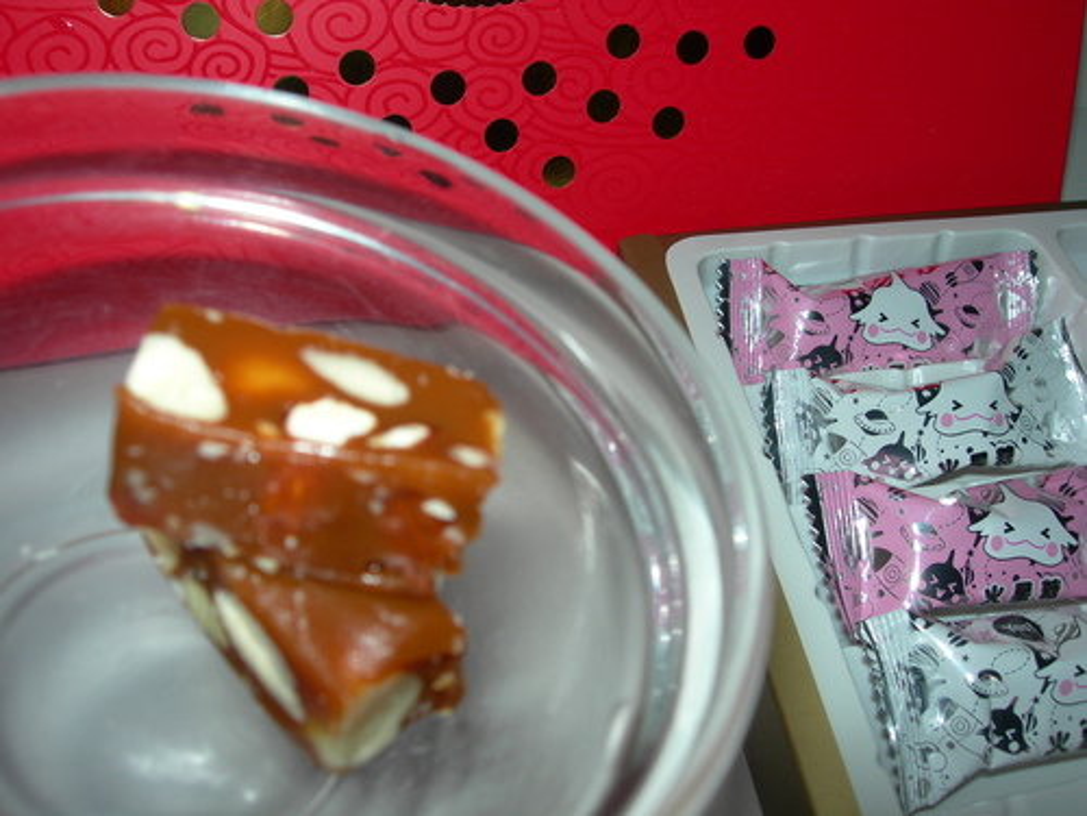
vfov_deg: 37.7
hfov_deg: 49.0
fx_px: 1193
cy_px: 408
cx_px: 544
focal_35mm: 38
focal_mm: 7.8
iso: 50
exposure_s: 1/60.1
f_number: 4.8
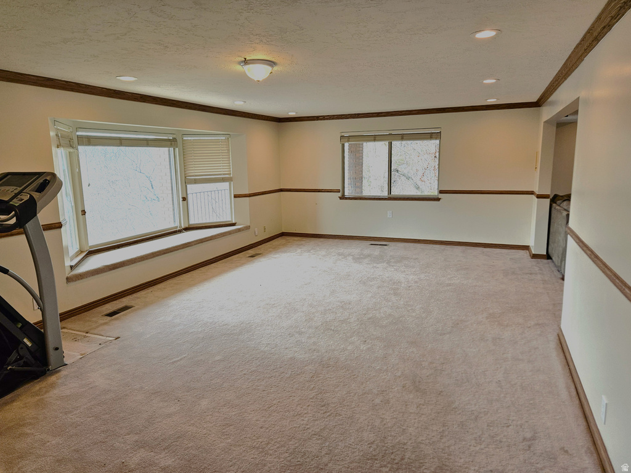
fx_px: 419
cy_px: 236
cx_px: 316
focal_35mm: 23
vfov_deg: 58.9
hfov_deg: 73.9
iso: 50
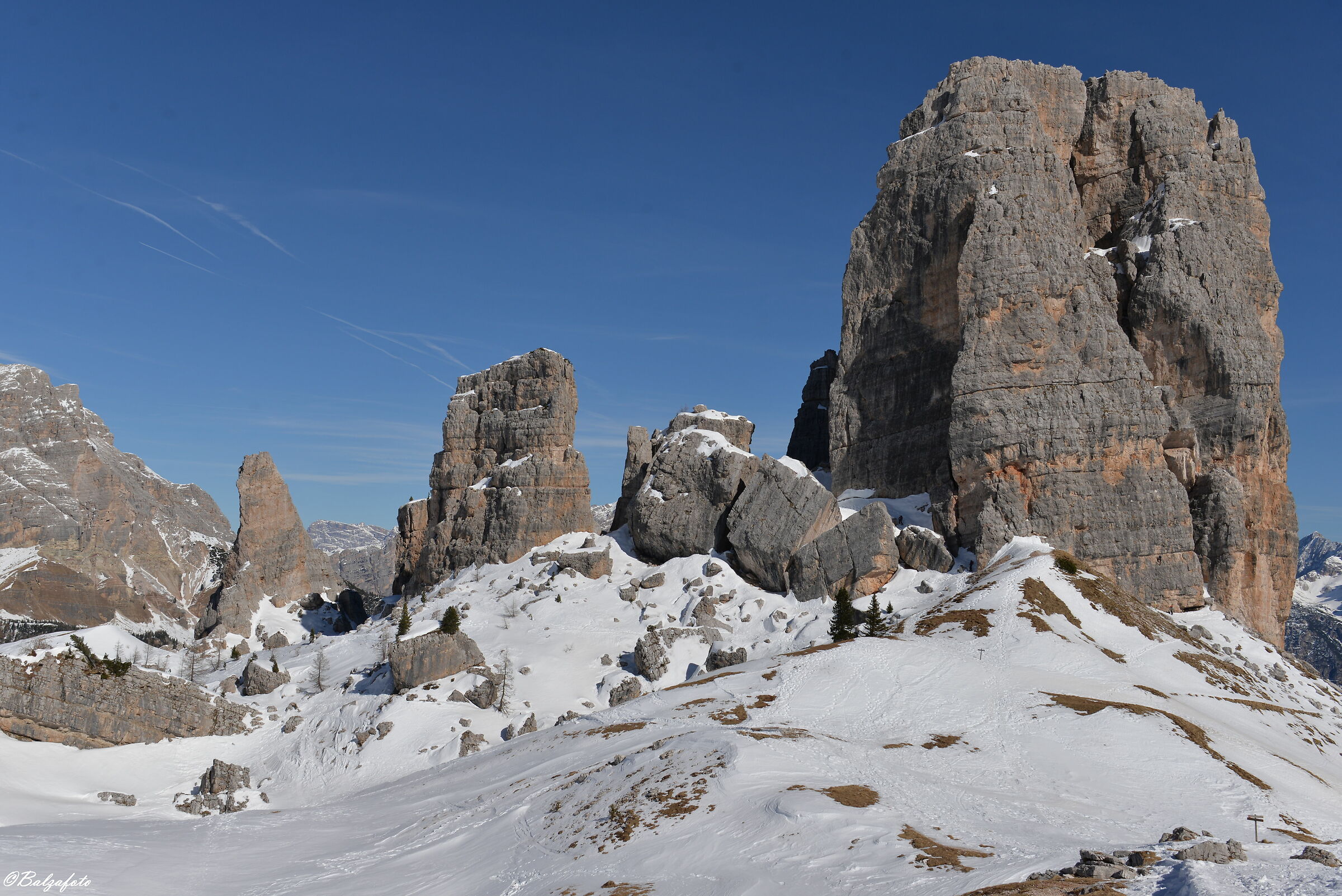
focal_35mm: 36
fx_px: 1342
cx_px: 671
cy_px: 448
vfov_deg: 36.9
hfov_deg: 53.1
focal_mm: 36
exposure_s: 1/1000
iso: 100
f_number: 9
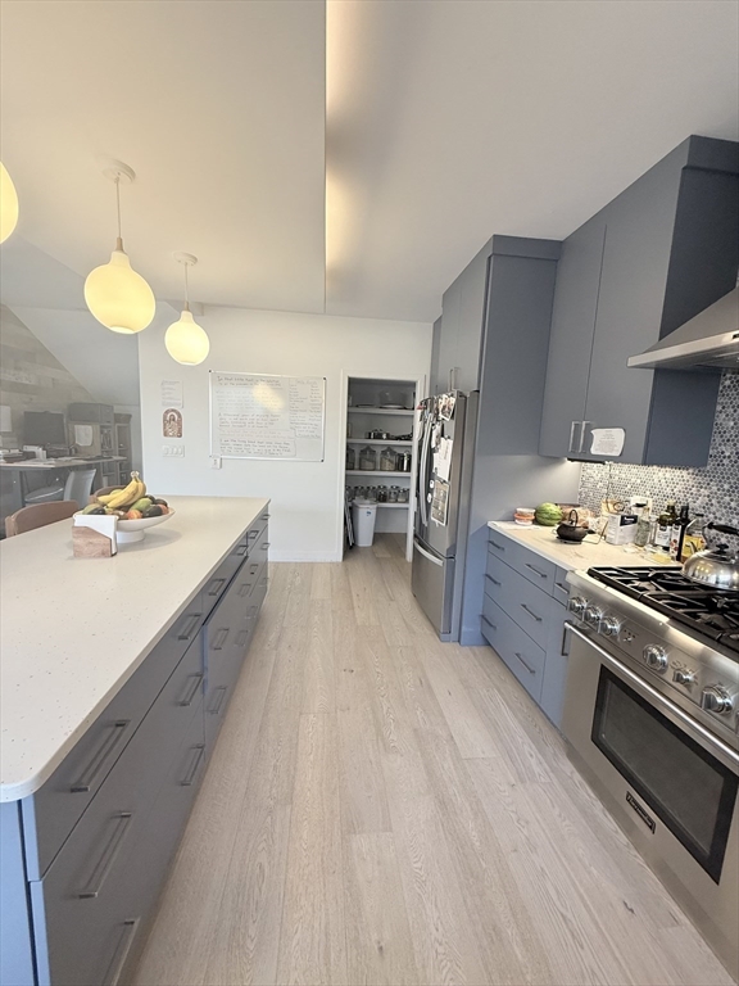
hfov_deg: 85.7
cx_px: 370
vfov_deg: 102.1
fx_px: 399
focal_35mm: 14
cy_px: 493
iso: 250
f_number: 2.2
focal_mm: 2.22
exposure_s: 1/120
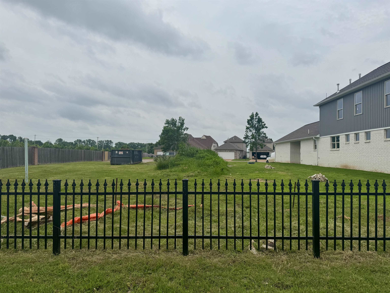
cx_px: 195
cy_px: 146
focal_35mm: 24
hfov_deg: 71.6
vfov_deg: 56.8
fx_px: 270
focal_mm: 6.76
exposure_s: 1/6410
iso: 80
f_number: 1.78
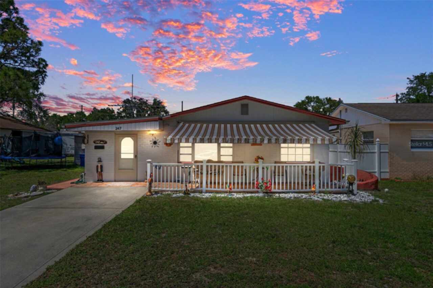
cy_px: 144
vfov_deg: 55.1
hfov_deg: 76.1
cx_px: 216
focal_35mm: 23
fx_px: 276
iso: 320
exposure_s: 1/1000
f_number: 8
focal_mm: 23
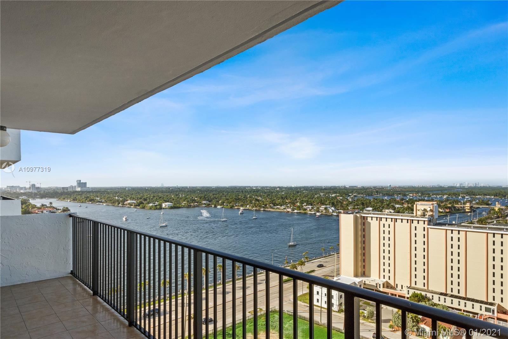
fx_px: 296
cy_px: 170
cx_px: 254
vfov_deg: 59.5
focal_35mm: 21
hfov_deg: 81.2
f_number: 10
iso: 200
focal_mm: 14
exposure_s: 1/400
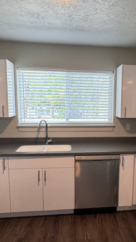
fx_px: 198
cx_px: 100
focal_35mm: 31
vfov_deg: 62.5
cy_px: 133
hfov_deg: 37.0
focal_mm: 2.22
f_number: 2.2
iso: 80
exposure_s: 1/120
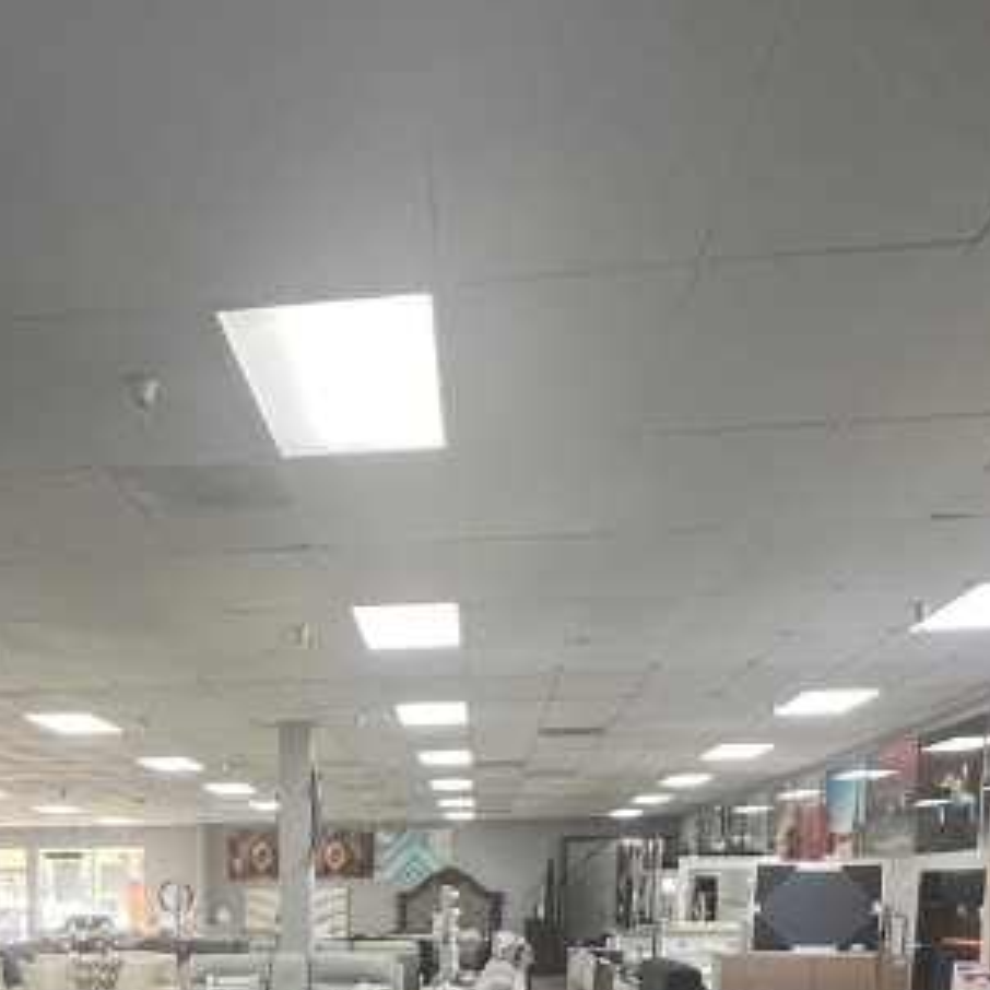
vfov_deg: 36.2
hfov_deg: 41.6
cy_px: 1095
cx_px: 249
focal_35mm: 39
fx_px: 1262
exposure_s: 1/60
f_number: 1.8
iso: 160
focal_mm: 1.57
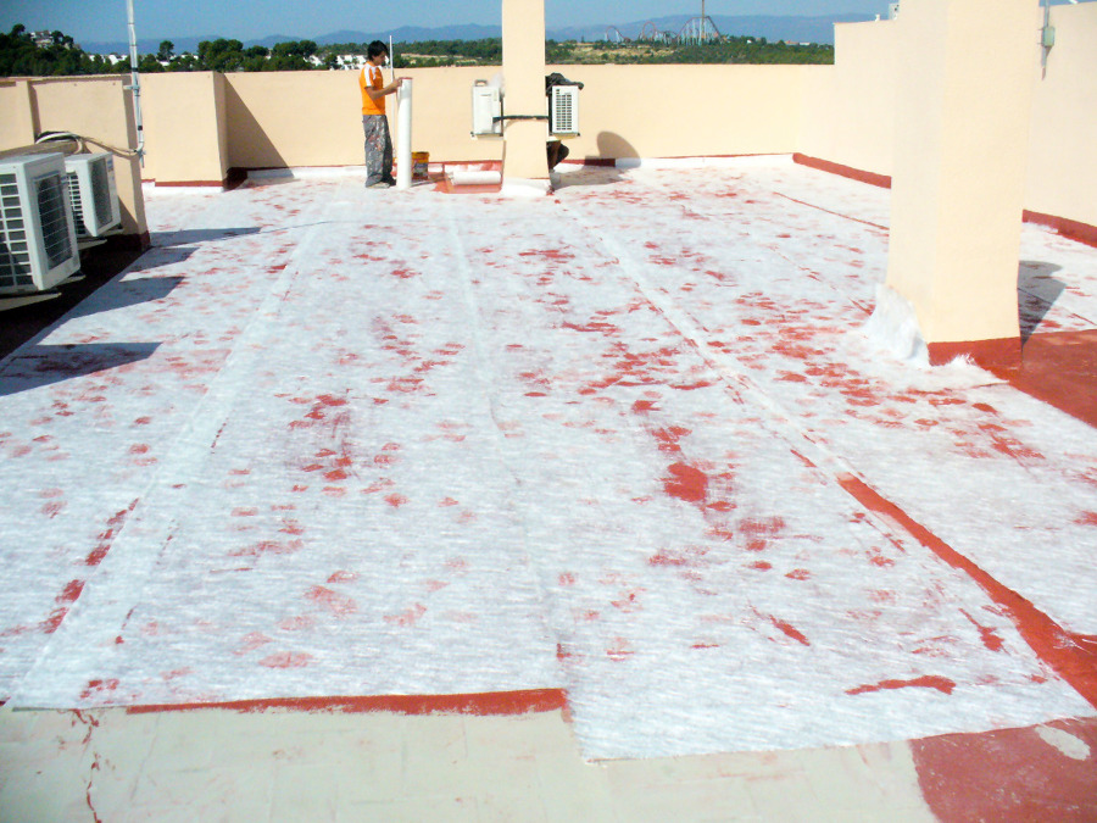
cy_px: 412
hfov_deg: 50.1
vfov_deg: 38.7
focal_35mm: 37
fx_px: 1173
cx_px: 548
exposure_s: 1/2000
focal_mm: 6.1
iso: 400
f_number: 5.6
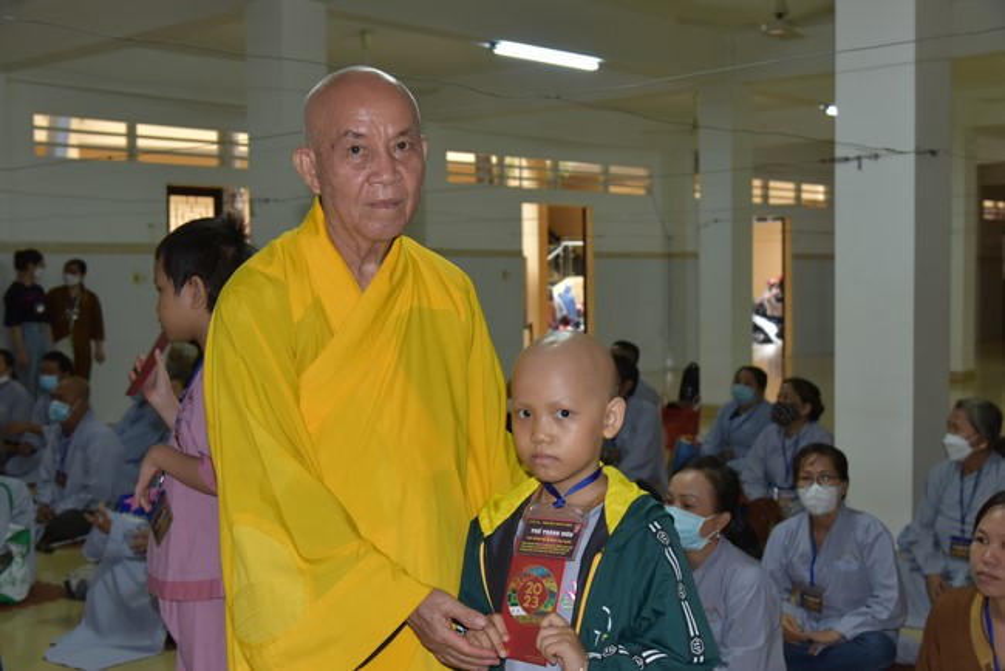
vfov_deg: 28.1
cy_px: 336
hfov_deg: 41.1
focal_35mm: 48
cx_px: 502
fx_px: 1341
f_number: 5.6
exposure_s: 1/60
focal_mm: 48
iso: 1600
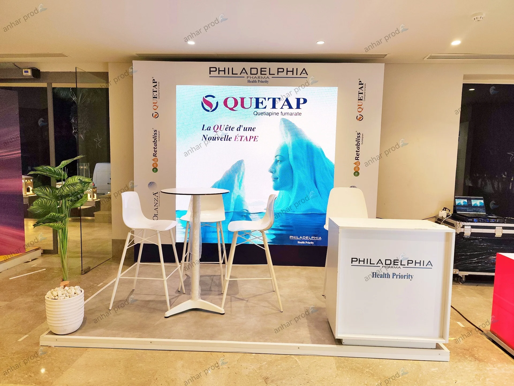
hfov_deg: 73.9
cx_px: 257
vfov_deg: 58.9
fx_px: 342
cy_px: 193
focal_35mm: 23
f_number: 1.65
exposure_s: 1/100
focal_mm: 6.19
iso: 250
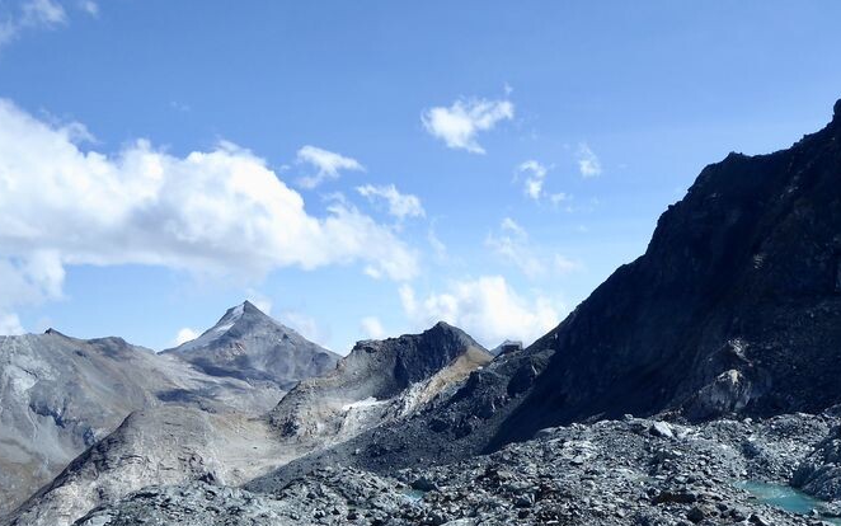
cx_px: 515
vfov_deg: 30.9
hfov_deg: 48.9
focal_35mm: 40
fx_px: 917
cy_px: 446
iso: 80
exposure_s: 1/1000
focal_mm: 4.3
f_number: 3.3
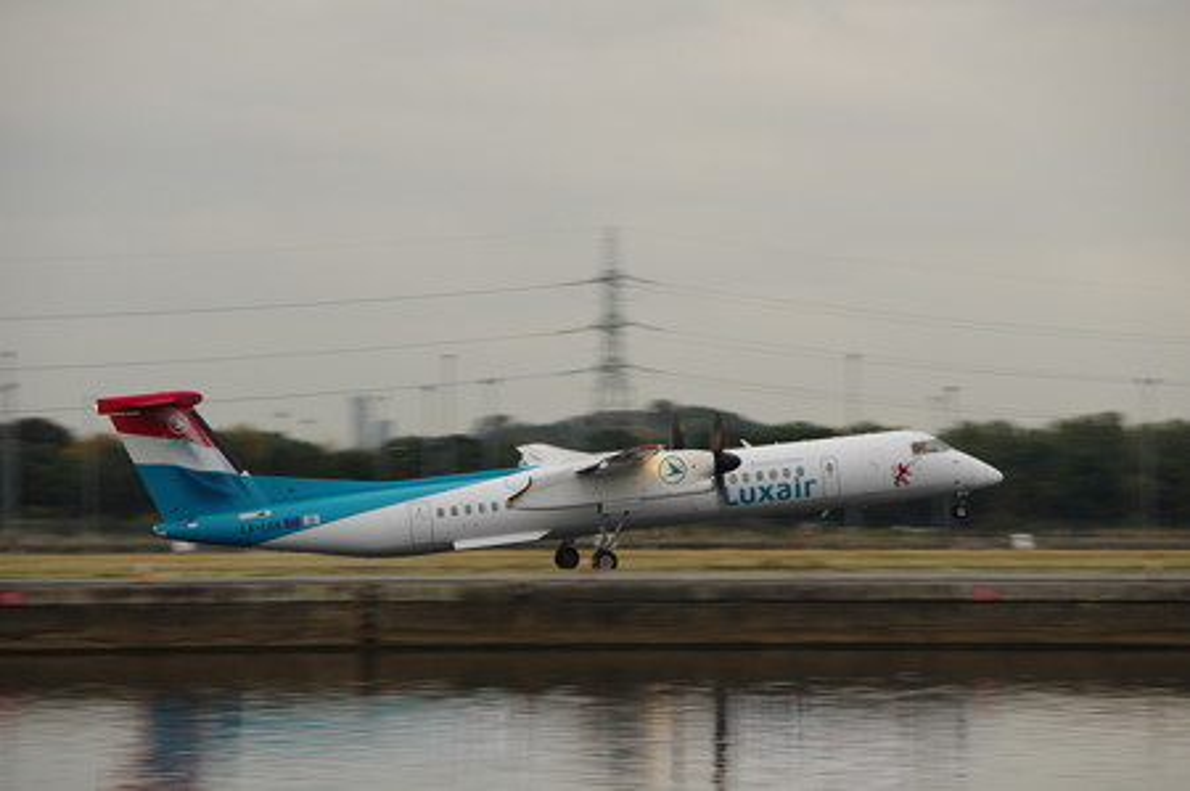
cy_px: 396
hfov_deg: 10.2
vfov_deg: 6.8
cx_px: 595
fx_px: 6670
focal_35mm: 202
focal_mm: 135
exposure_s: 1/125
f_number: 8
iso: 1000
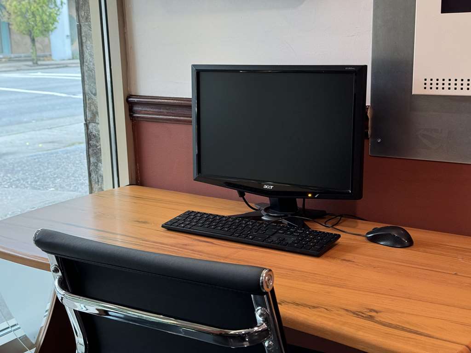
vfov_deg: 30.3
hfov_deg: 39.7
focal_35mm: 48
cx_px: 236
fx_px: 653
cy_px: 176
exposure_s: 1/40
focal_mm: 6.76
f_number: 1.78
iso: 250
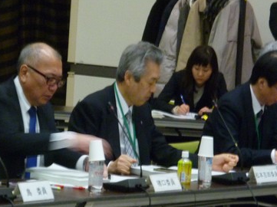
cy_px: 156
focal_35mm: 205
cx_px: 85
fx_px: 1639
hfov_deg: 9.7
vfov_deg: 7.2
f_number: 5.9
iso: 400
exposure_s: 1/8
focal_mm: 22
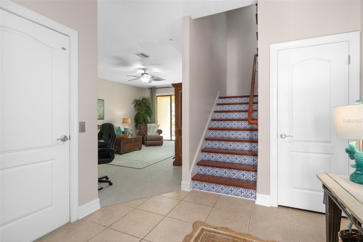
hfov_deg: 93.3
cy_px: 121
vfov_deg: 70.4
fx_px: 171
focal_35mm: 17
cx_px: 182
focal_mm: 17
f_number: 8
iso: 320
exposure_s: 1/1.67
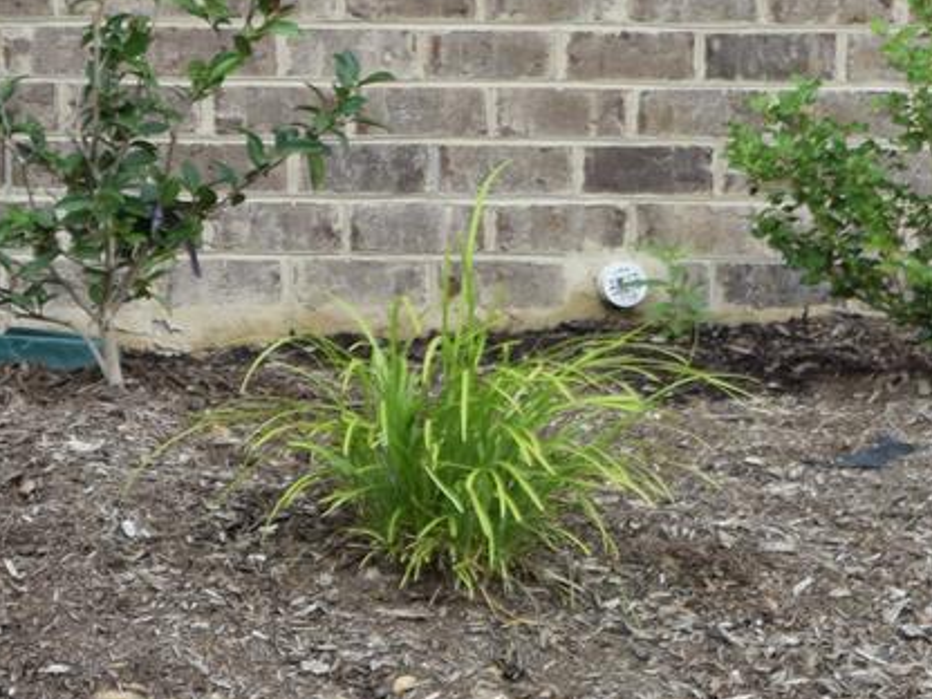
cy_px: -355
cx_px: -1136
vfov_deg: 3.8
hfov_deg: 5.0
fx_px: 10510
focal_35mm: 390
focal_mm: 55
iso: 400
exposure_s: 1/250
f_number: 8
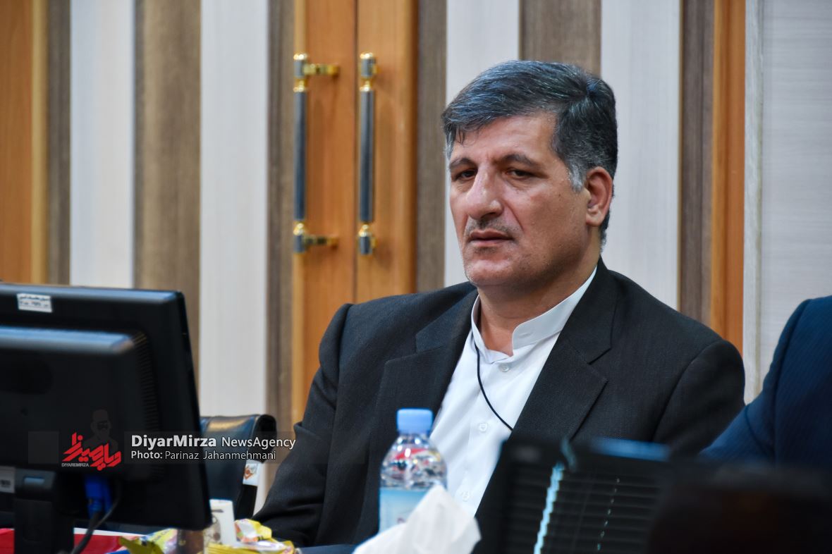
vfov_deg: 6.1
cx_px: 416
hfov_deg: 9.2
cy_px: 277
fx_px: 5198
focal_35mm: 225
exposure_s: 1/30
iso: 1250
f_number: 5.6
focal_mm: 150
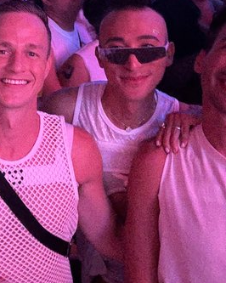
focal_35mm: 54
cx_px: 56
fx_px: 452
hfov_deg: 27.7
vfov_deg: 33.4
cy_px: 42
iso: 640
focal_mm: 2.7
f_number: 1.9
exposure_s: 1/15
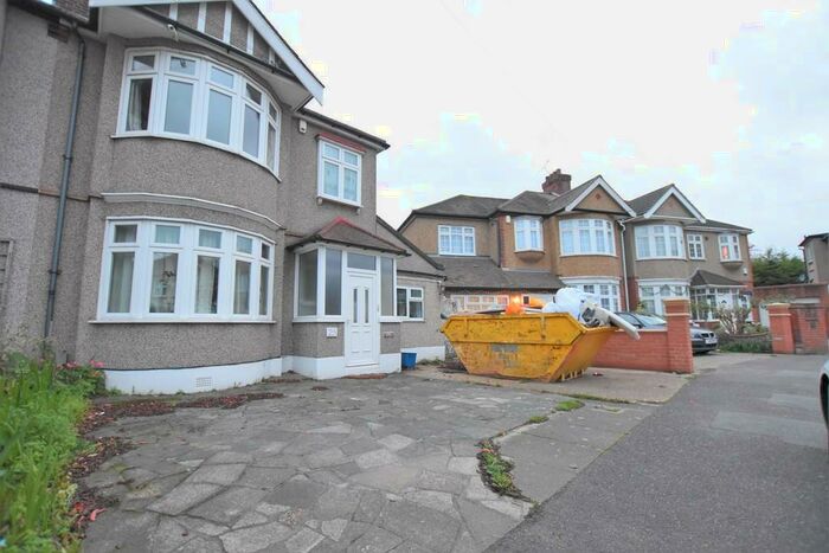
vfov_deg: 77.4
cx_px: 414
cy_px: 276
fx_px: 345
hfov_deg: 100.4
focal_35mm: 15
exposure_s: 1/125
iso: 2800
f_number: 3.5
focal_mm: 10
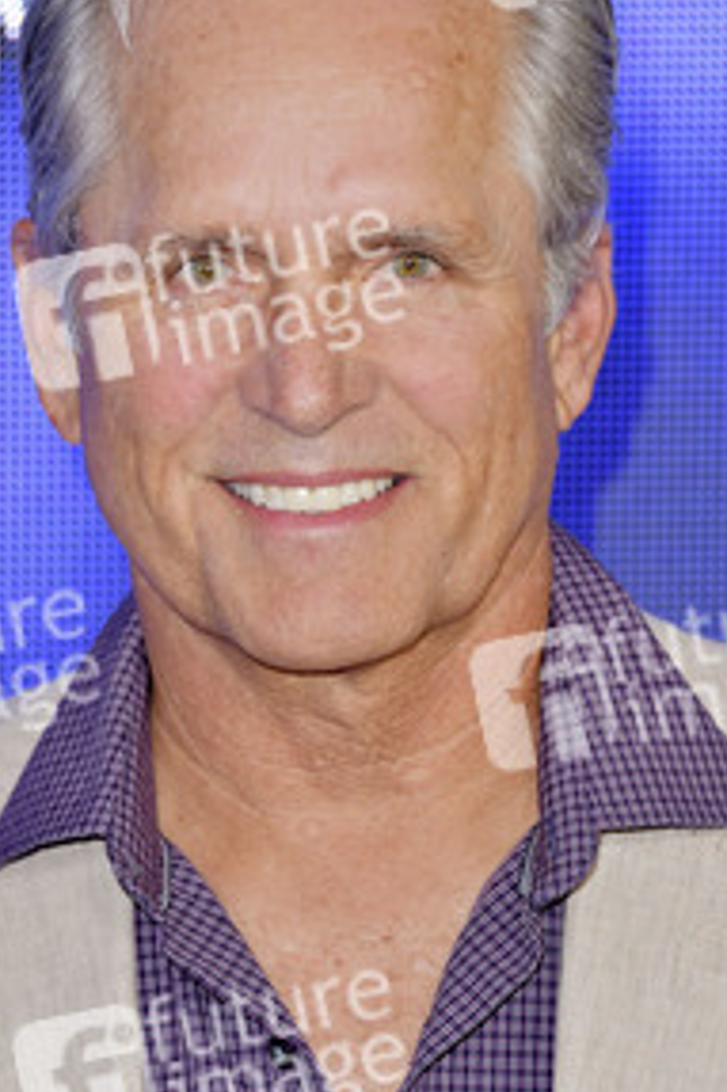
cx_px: 322
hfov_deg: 4.7
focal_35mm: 293
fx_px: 8885
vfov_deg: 7.0
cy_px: 491
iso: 320
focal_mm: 210
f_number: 7.1
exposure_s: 1/250
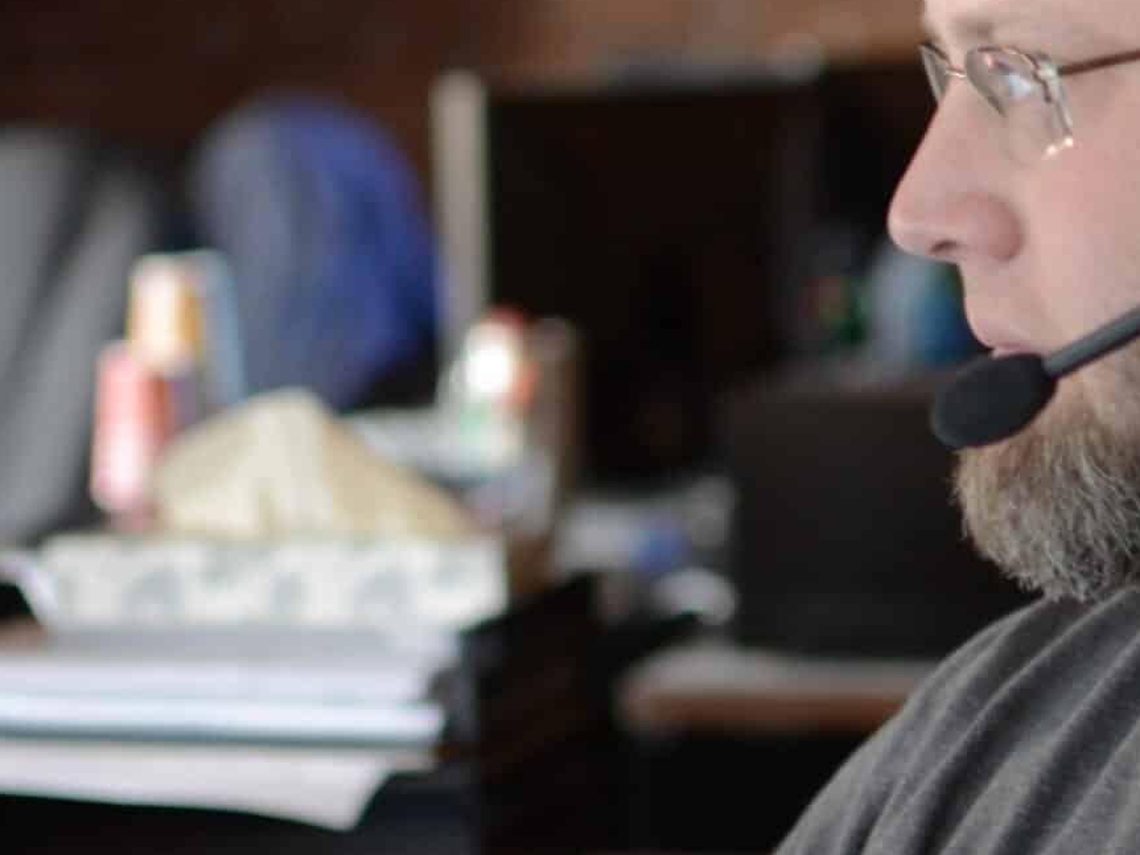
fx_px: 4920
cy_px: 445
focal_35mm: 149
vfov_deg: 9.9
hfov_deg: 13.2
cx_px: 629
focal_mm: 35
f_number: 1.8
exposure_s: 1/30
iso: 800
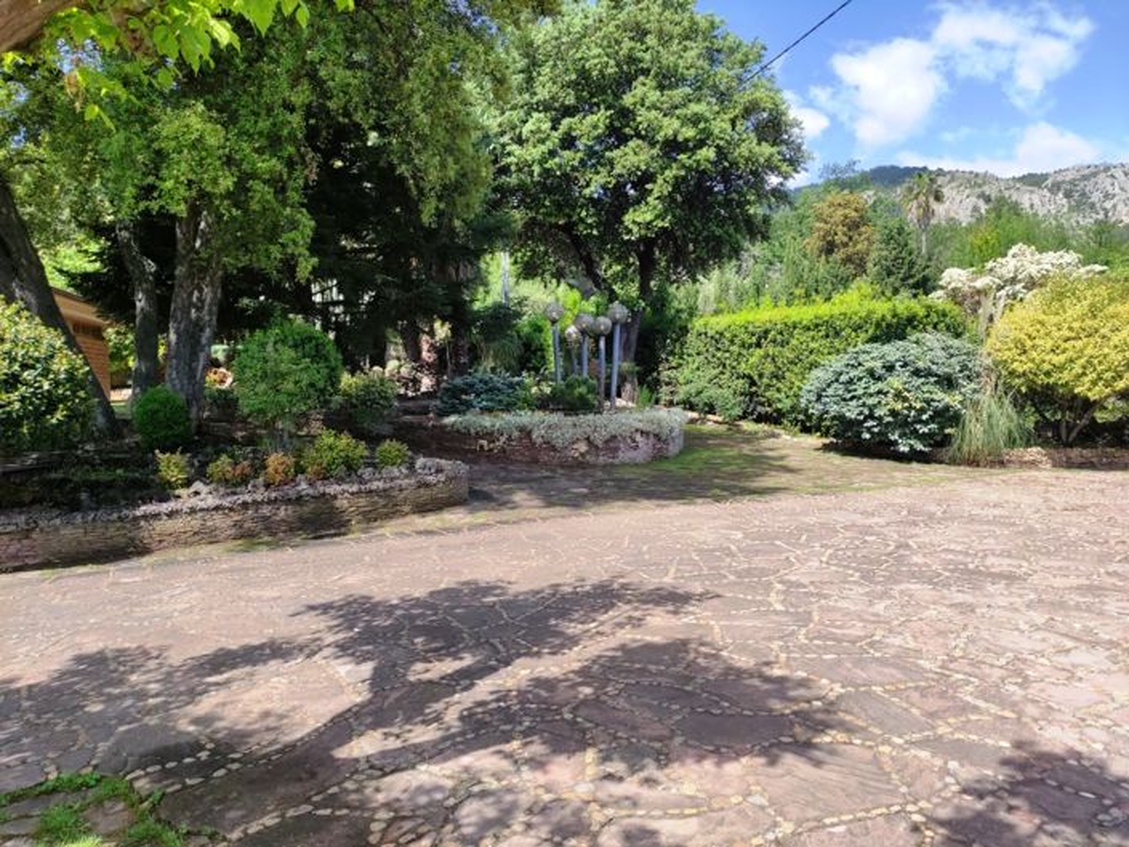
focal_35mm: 25
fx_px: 816
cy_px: 424
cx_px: 564
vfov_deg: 54.9
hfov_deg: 69.4
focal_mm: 5.43
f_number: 1.89
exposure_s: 1/884
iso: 50
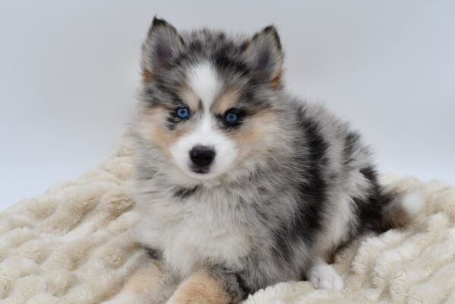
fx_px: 948
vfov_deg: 18.2
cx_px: 228
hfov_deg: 27.0
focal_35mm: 75
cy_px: 152
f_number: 5.6
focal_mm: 50
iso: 320
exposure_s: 1/250
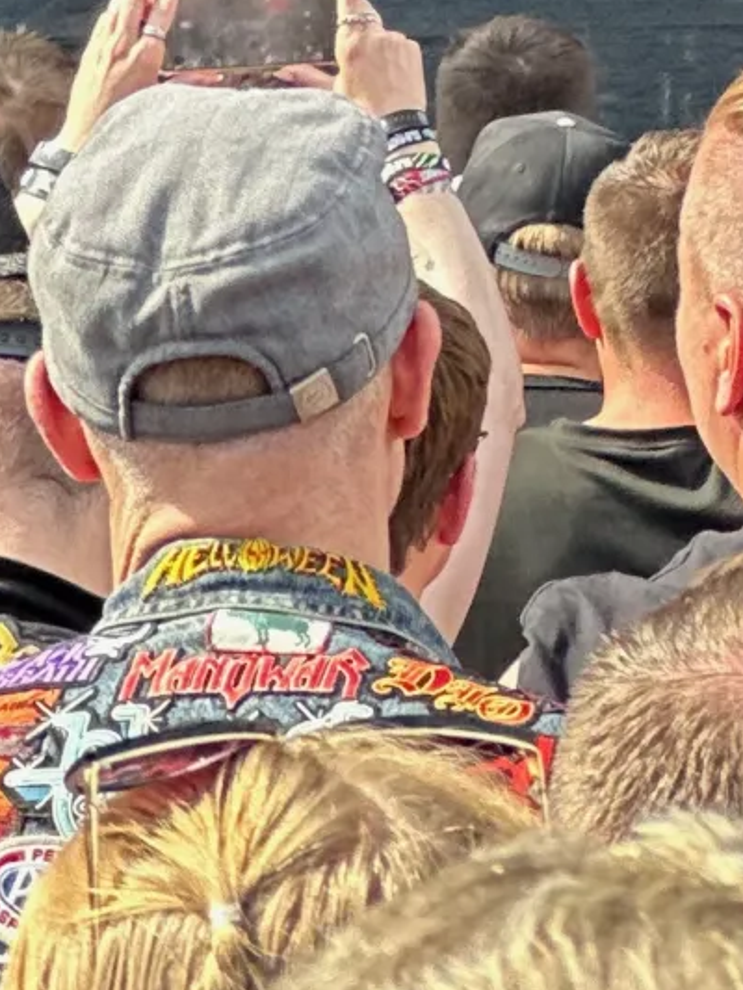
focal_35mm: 370
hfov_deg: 4.0
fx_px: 10585
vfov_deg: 5.2
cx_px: 1401
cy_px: -1230
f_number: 2.8
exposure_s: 1/121
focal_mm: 9
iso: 50
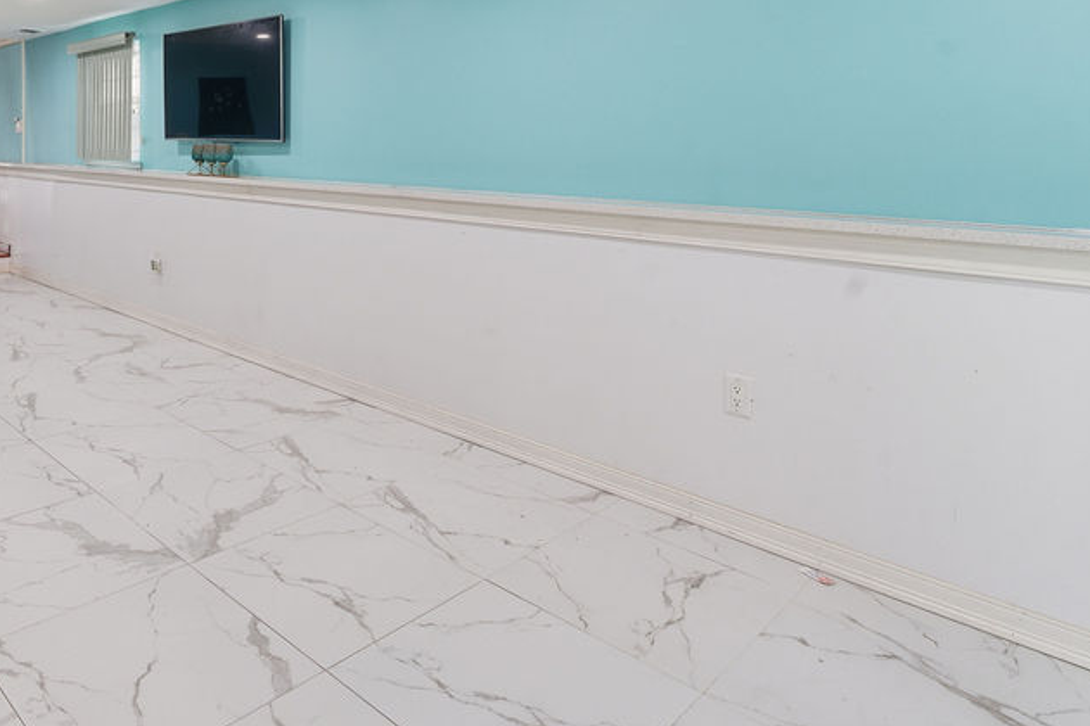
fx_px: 787
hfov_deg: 66.3
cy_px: 158
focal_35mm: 26
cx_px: 313
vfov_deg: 47.2
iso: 100
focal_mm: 16
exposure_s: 1/15
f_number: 8
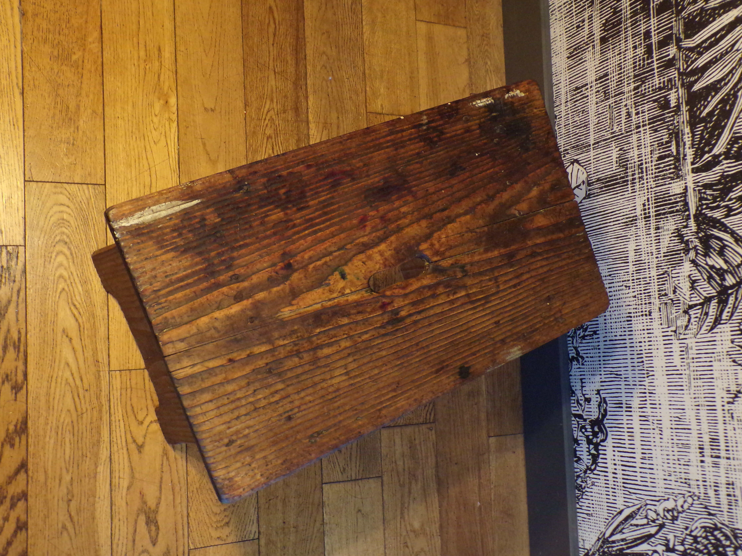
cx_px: 361
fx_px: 707
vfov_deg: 42.9
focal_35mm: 33
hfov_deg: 55.3
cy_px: 271
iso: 400
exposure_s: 1/14
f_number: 3.2
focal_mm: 5.8
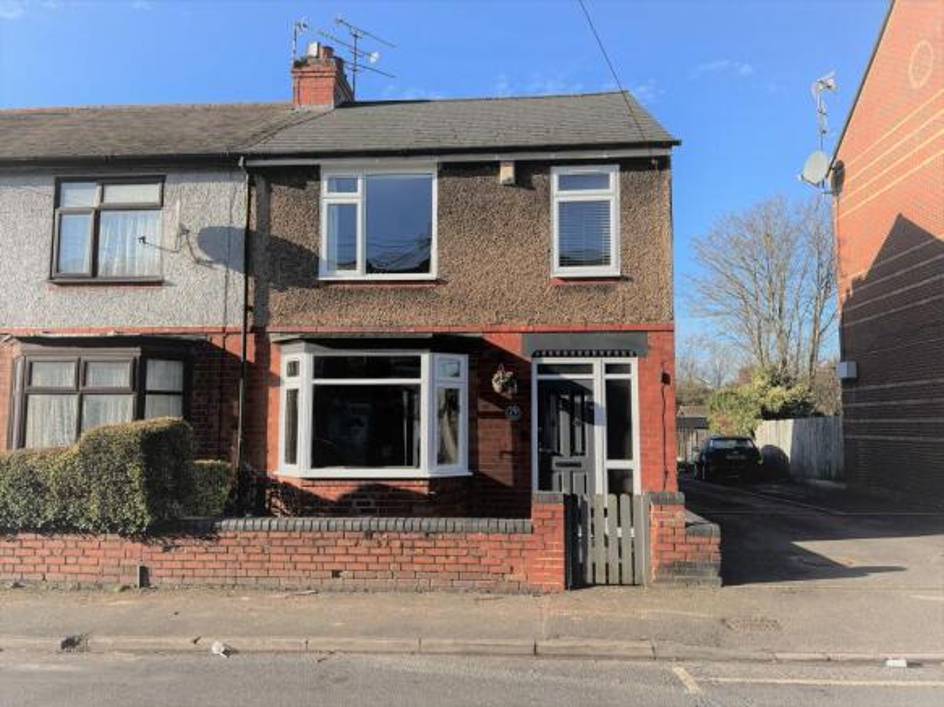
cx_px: 472
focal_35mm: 26
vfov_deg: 53.0
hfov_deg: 67.3
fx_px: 709
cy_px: 354
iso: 50
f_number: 1.5
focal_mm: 5.7
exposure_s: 1/1869
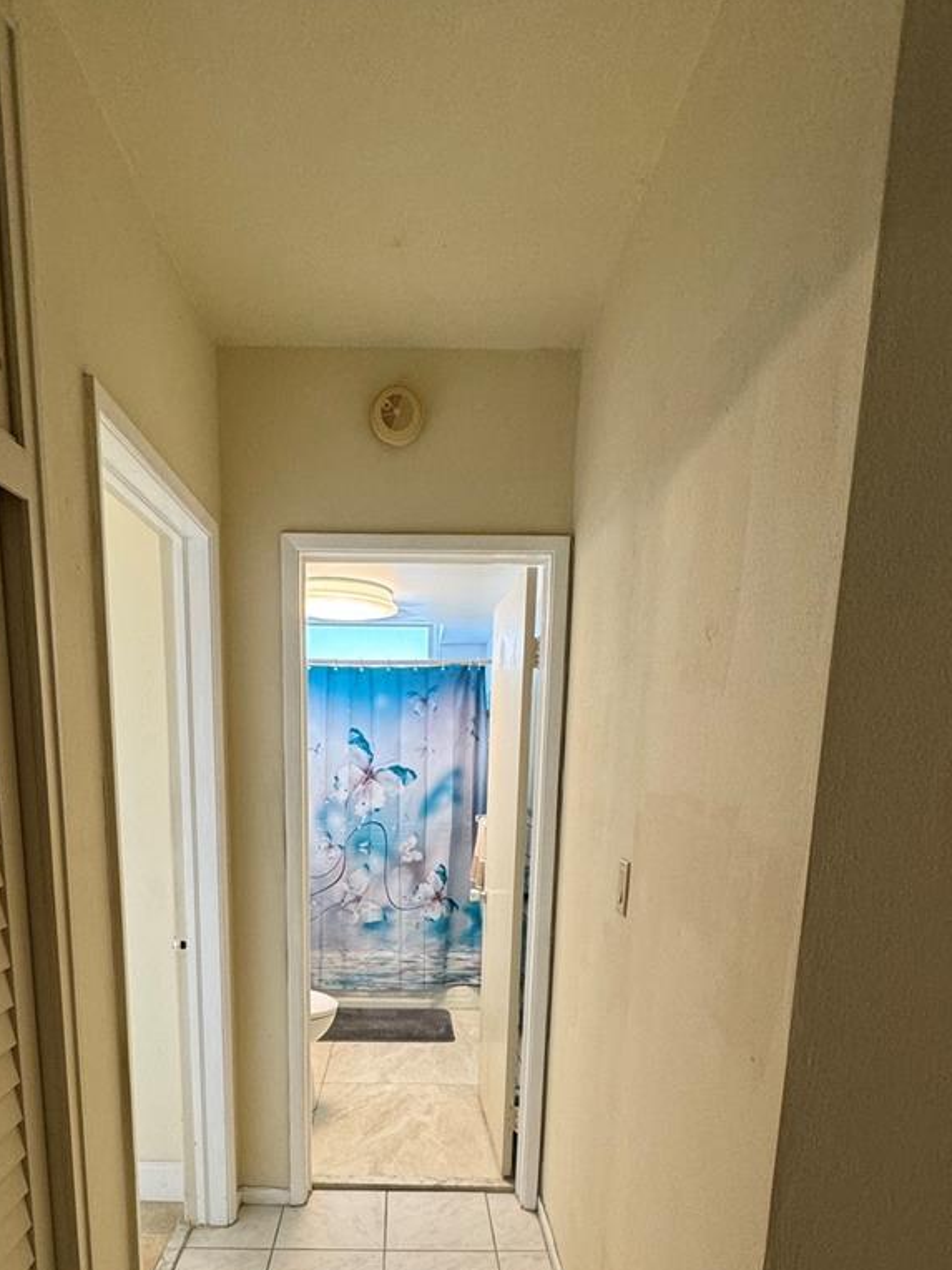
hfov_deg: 60.8
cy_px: 909
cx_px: 410
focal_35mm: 22
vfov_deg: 72.5
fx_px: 807
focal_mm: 2.22
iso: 200
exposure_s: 1/120
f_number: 2.2
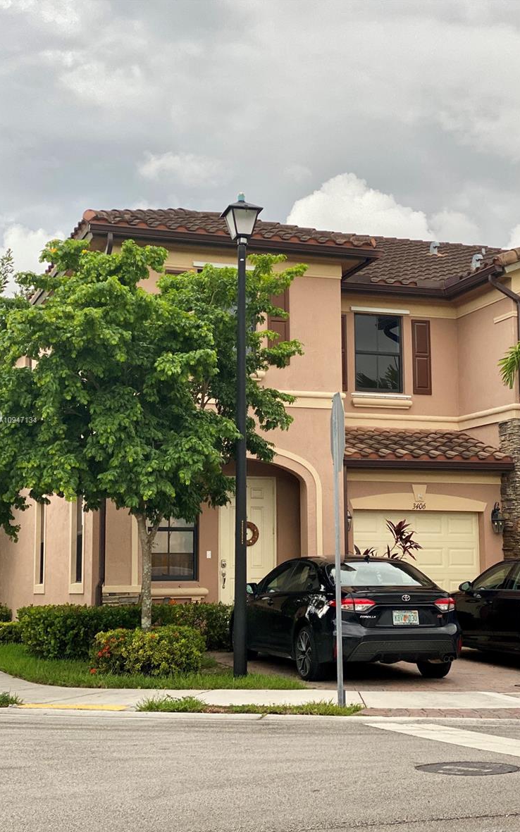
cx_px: 292
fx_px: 1270
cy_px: 421
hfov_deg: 23.1
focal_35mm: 56
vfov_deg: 36.3
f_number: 2
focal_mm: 6
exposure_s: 1/122
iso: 80
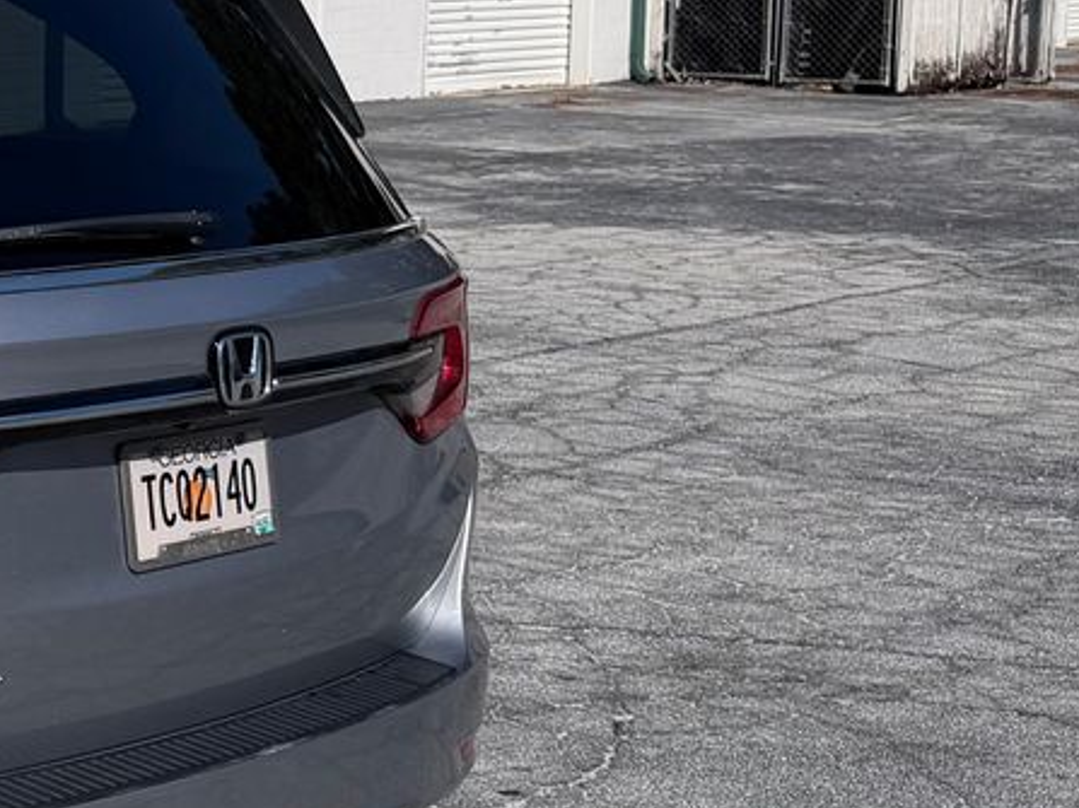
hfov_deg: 19.4
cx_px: -606
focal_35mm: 86
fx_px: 2680
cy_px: 282
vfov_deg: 17.1
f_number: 1.78
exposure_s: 1/10309
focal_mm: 6.76
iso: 80
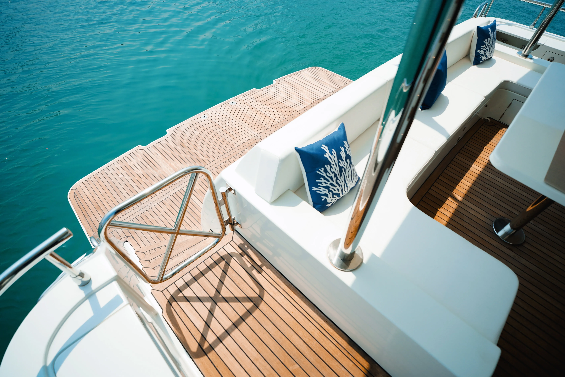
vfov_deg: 70.4
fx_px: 267
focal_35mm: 17
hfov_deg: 93.2
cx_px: 296
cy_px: 194
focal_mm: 16
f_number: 3.2
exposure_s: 1/3200
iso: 200
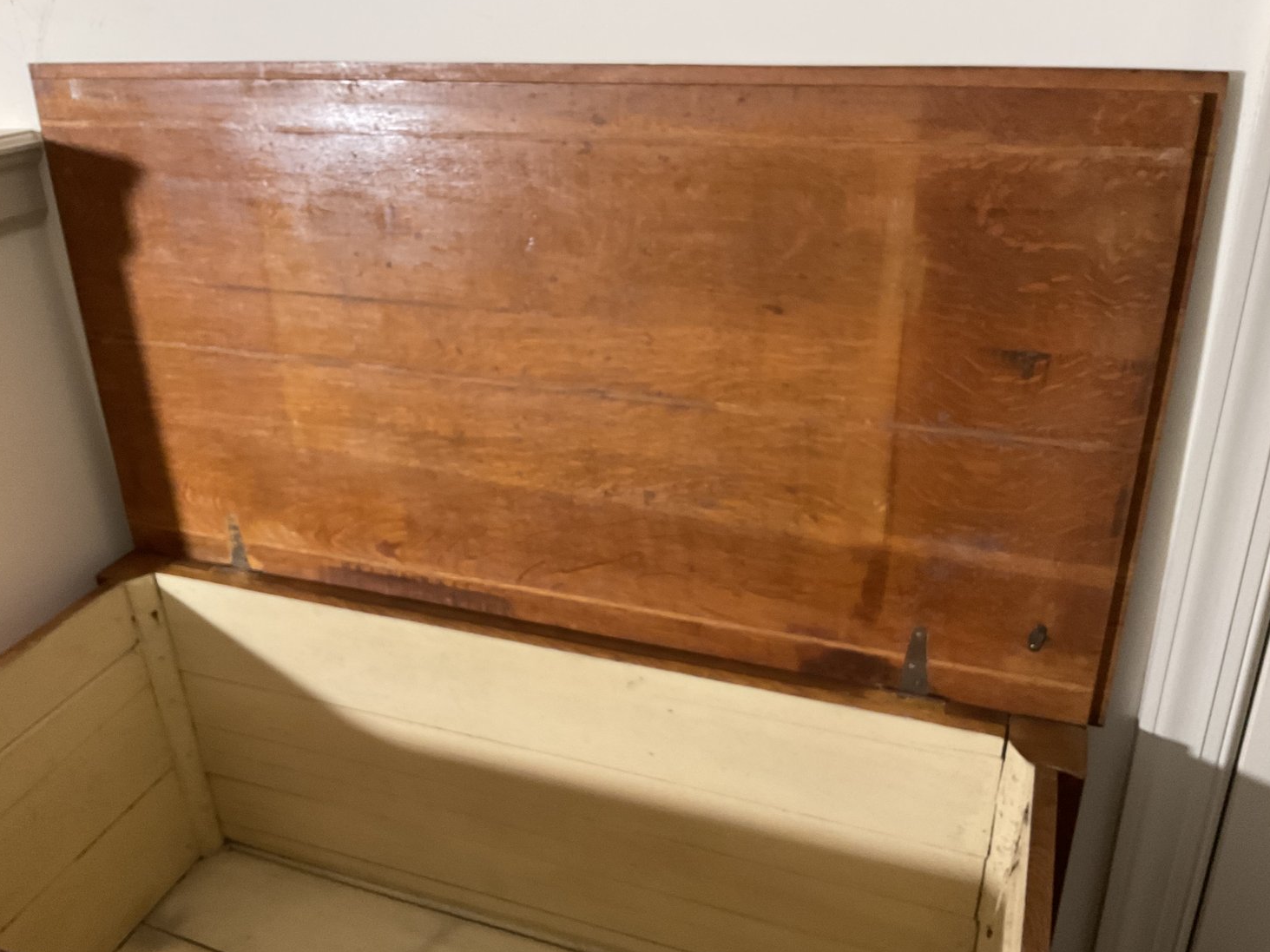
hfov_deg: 60.0
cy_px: 480
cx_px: 619
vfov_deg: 46.8
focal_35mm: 30
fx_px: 1101
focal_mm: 3
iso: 250
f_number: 1.8
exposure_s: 1/40
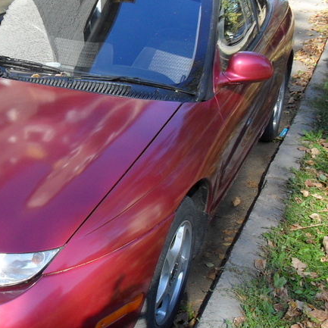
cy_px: 158
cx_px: 26
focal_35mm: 62
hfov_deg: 26.7
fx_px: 665
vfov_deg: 27.7
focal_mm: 6.3
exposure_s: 1/250
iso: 80
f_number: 2.8
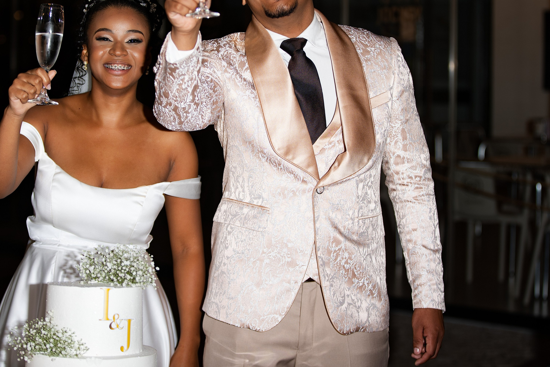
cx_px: 234
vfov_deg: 14.2
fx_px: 1467
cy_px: 117
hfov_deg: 21.2
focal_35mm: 96
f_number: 2.8
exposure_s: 1/160
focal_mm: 70
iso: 200
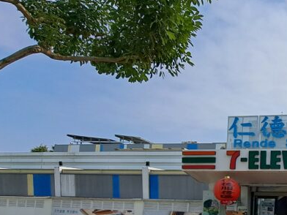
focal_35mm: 34
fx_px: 282
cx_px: 285
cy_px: 197
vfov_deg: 38.6
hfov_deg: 45.7
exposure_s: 1/3413
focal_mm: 1.74
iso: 50
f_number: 2.2
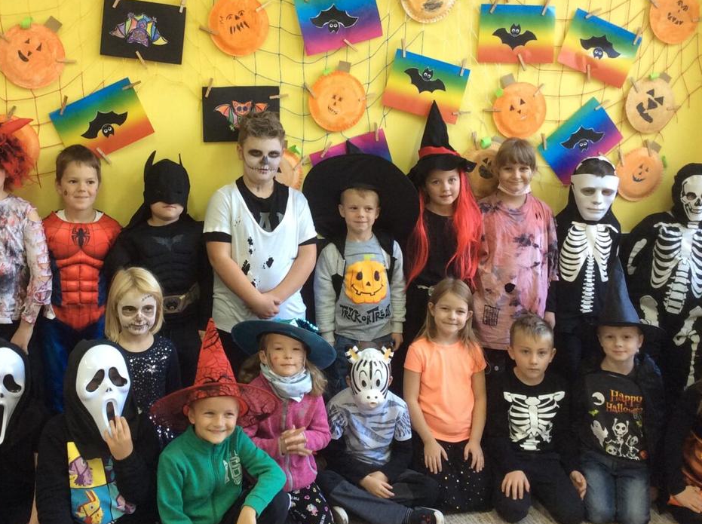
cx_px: 277
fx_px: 931
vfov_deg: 31.4
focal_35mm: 46
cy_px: 224
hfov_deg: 41.1
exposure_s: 1/25
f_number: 2.4
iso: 64
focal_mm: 3.3
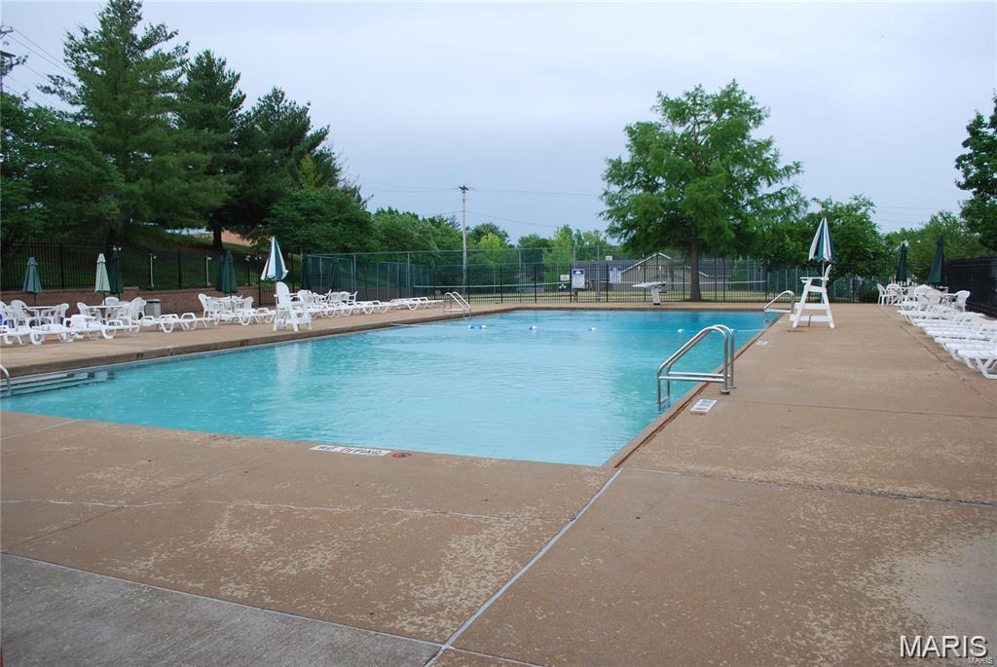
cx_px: 498
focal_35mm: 27
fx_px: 748
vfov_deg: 48.0
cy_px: 334
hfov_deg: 67.3
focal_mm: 18
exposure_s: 1/125
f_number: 5.6
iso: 110
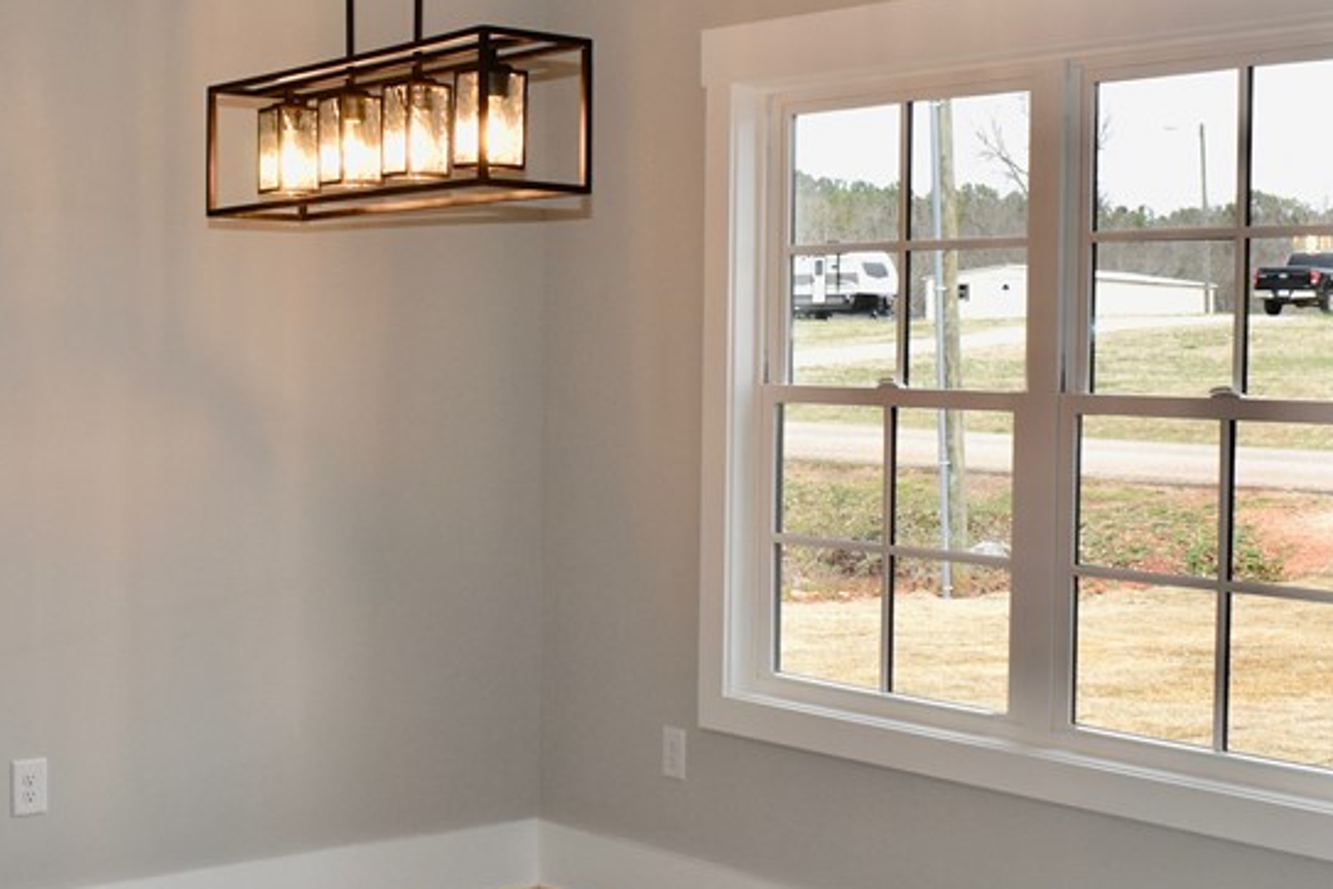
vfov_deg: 25.1
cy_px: 430
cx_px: 614
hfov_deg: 36.9
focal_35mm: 54
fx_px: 1999
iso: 800
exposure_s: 1/200
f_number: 5
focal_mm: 18
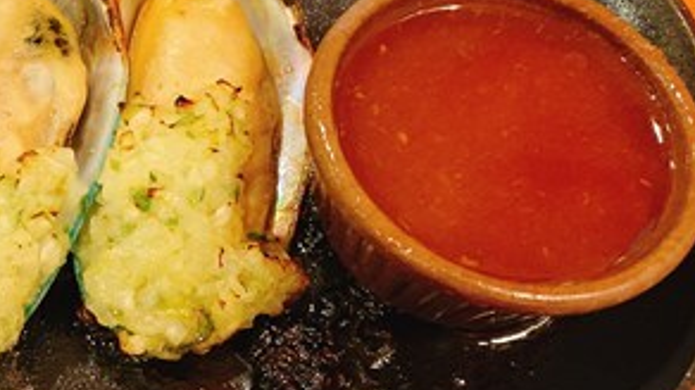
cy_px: 114
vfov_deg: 19.3
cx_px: -26
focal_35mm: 62
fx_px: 1142
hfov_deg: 31.0
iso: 250
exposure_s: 1/40
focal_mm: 4.25
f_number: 1.8
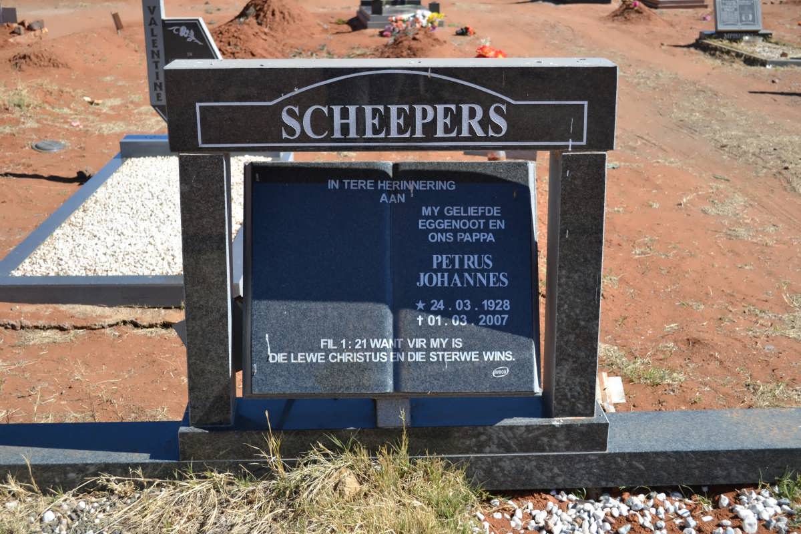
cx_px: 400
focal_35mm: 45
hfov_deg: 43.6
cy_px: 267
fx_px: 1001
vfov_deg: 29.9
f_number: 5.6
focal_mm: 30
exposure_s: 1/125
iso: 110
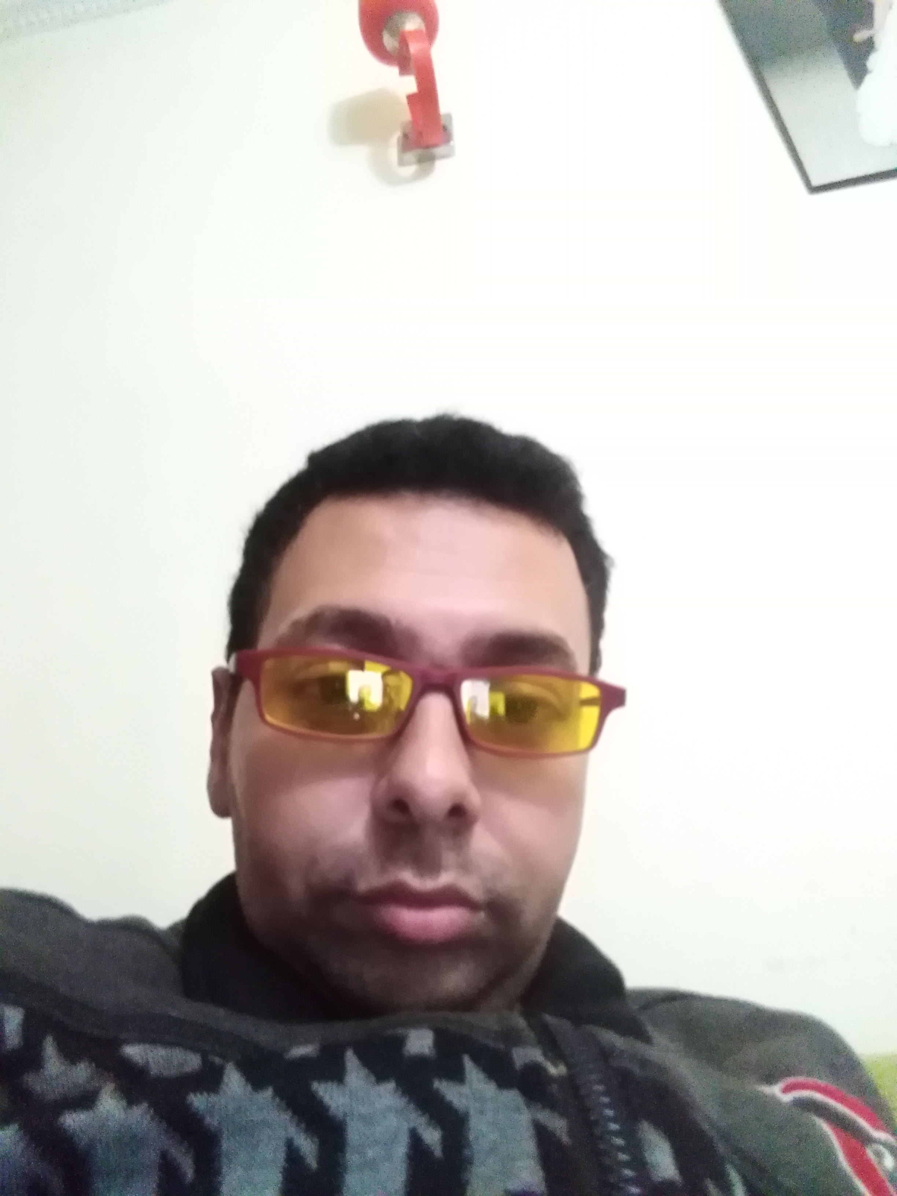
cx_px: 448
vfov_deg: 73.9
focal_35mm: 23
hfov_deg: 58.9
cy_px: 598
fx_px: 795
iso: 1656
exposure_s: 1/10
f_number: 2
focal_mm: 2.42
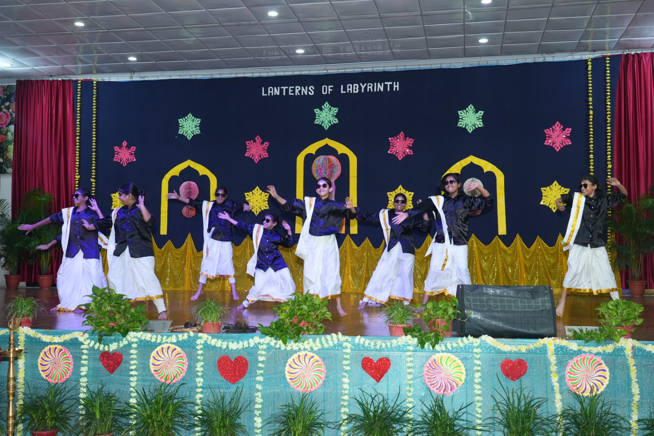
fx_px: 708
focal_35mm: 39
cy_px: 218
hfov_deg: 49.6
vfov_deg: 34.2
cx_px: 327
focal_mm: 39
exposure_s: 1/200
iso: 1600
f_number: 5.6
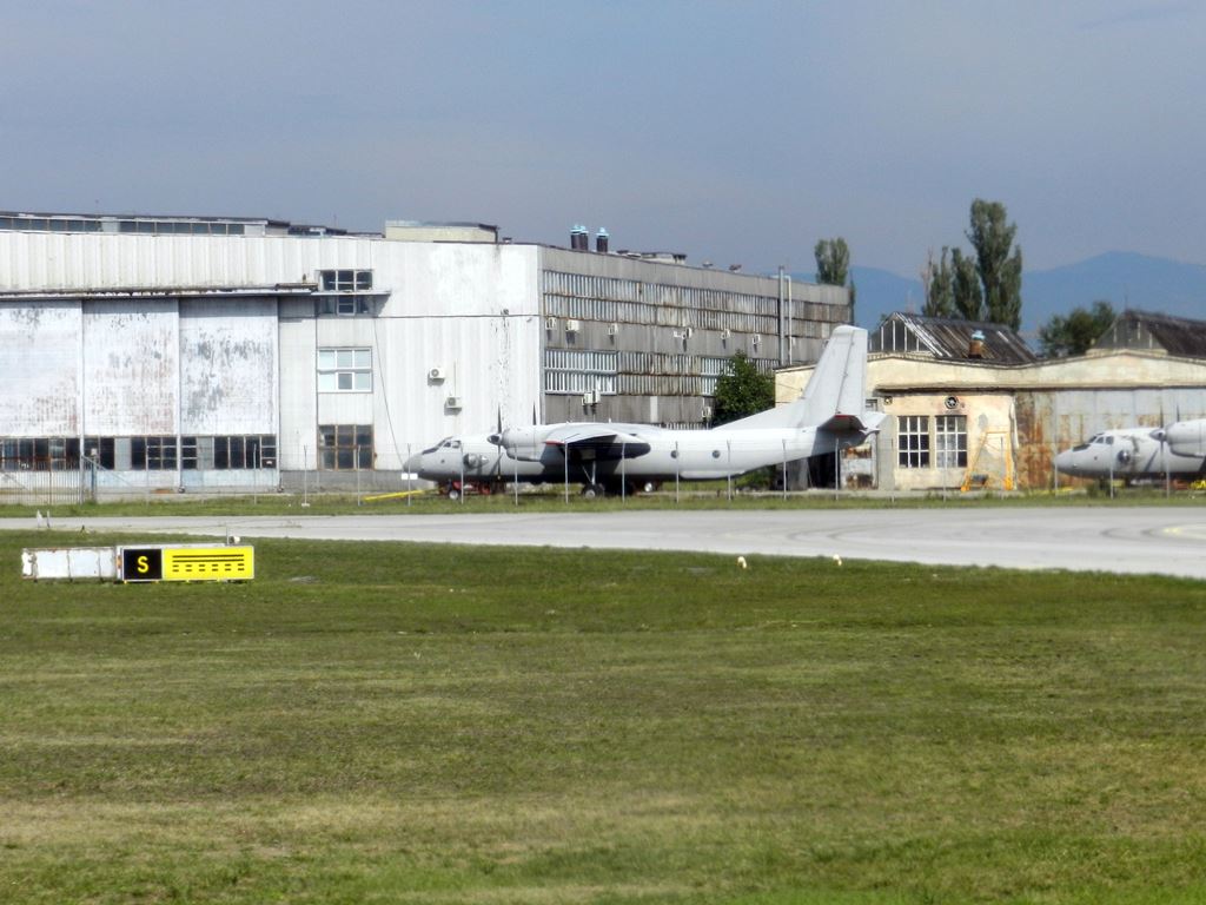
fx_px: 5052
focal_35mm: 145
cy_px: 452
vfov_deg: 10.2
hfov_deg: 13.6
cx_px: 603
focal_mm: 25.7
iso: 160
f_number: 5.1
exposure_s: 1/1250
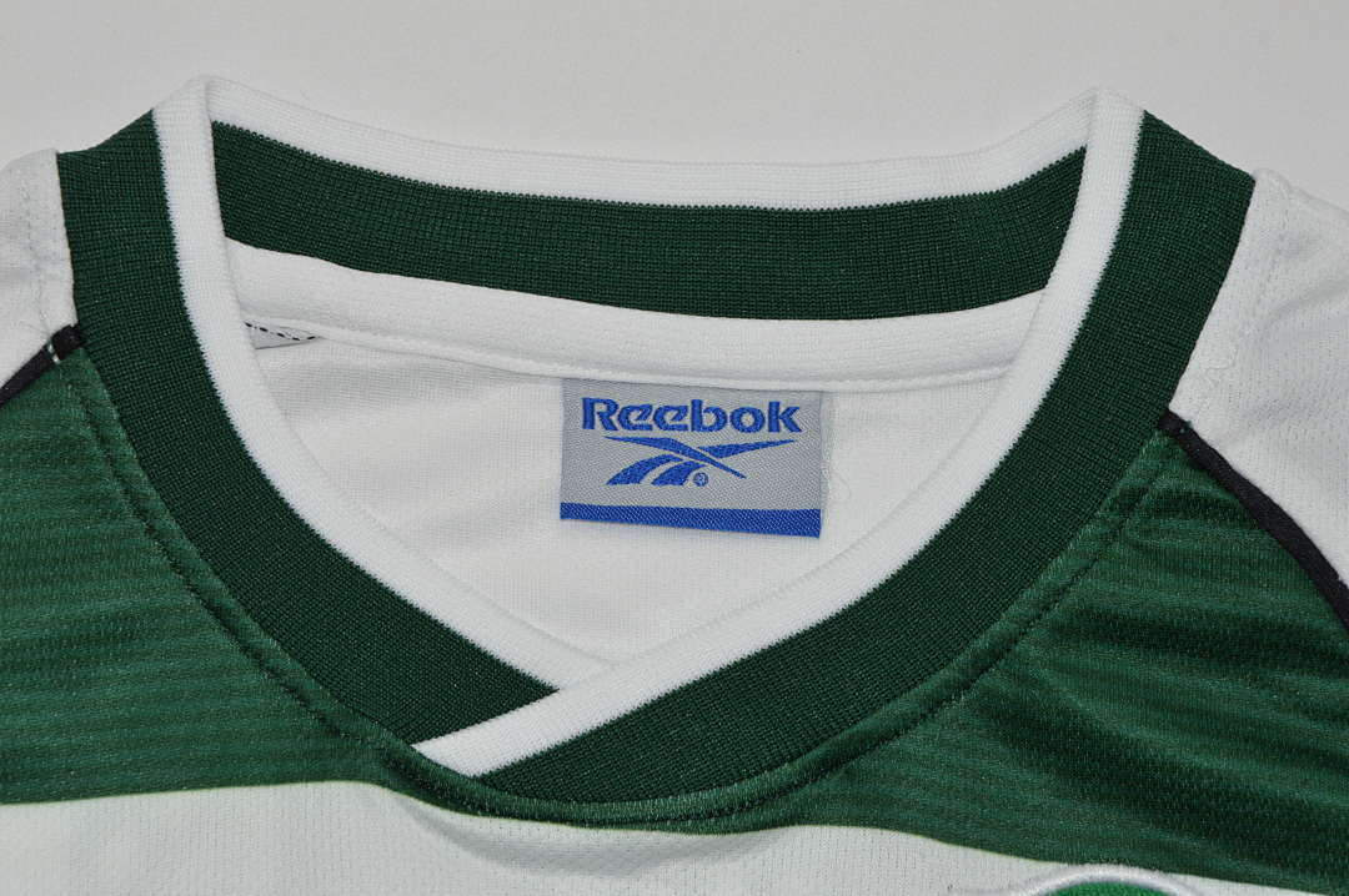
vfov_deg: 8.7
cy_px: 448
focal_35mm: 158
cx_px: 674
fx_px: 5896
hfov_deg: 13.1
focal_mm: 105
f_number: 14
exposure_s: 1/200
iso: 400
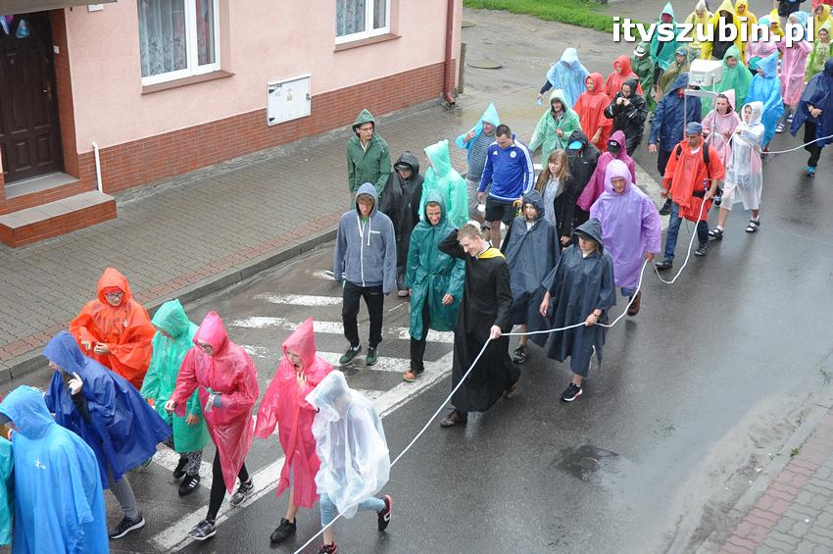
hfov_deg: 42.4
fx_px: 1075
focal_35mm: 46
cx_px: 416
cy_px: 277
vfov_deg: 28.9
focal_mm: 31
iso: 800
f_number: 5.6
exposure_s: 1/125
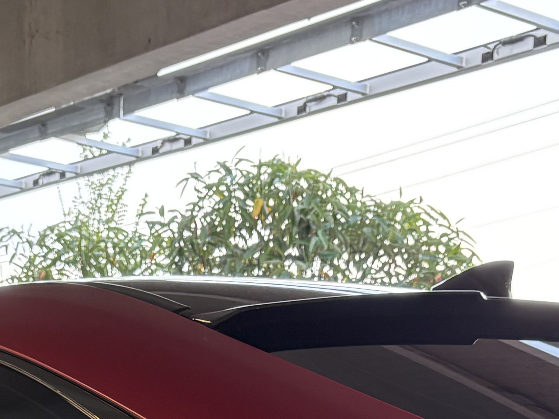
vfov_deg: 13.4
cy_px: 766
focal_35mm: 99
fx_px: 1599
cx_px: 215
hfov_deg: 19.8
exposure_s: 1/64
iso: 125
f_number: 1.6
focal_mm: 5.96
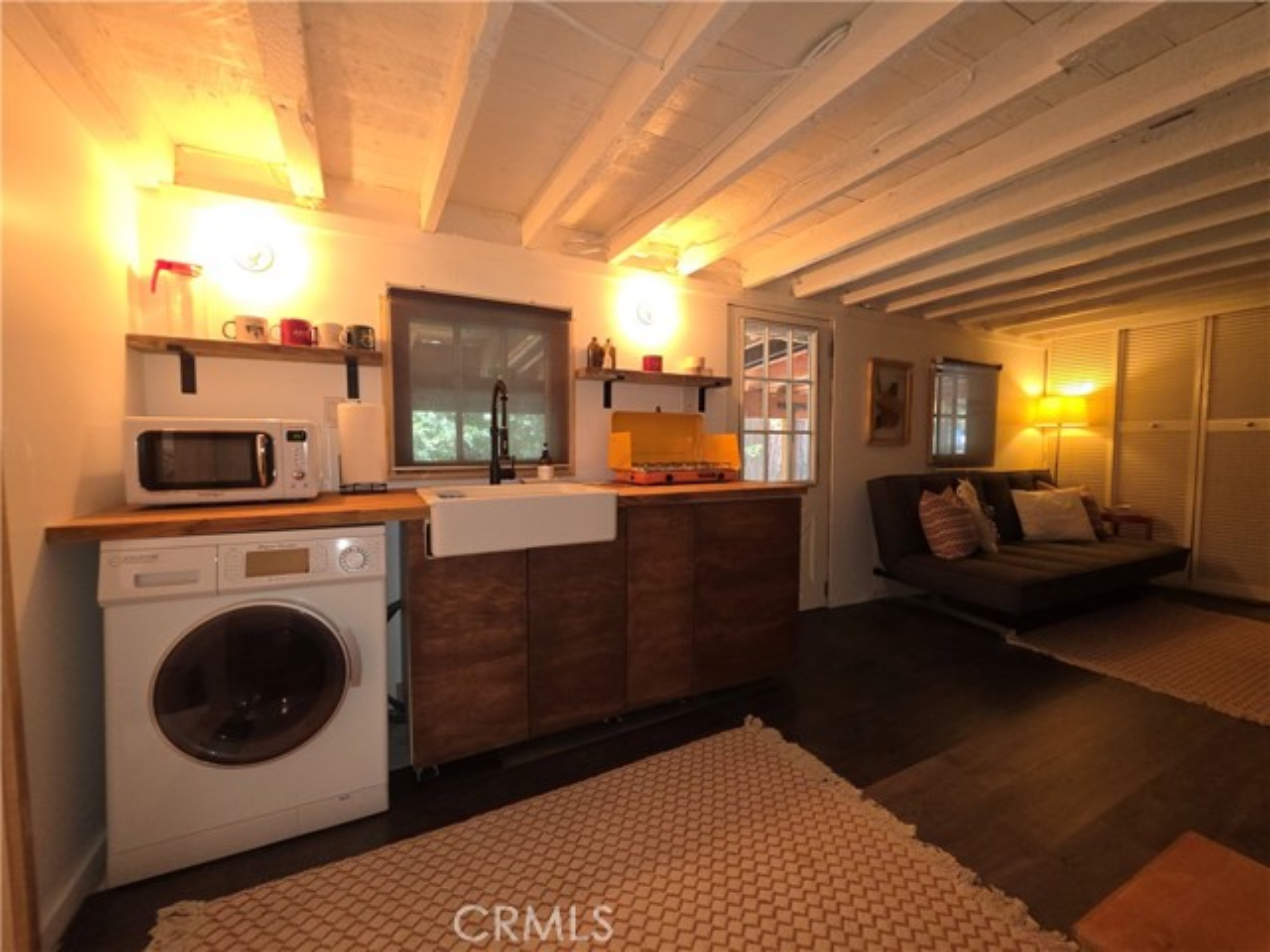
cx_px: 635
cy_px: 476
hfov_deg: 106.2
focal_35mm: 13
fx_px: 477
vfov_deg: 89.9
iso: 160
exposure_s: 1/60
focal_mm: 2.2
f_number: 1.9
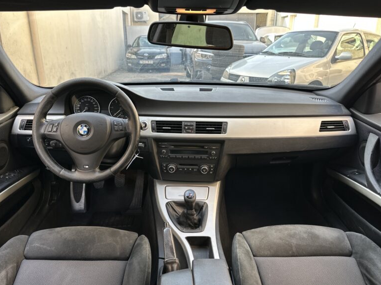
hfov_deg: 69.4
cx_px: 188
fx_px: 275
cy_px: 139
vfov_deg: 54.9
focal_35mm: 25
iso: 64
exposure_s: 1/126
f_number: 1.78
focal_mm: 6.86
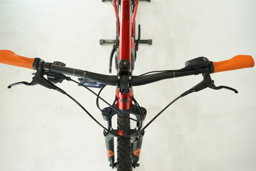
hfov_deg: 58.7
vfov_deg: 41.1
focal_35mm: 32
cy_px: 86
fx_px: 228
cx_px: 128
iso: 1600
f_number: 6.3
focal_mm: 32
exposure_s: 1/200
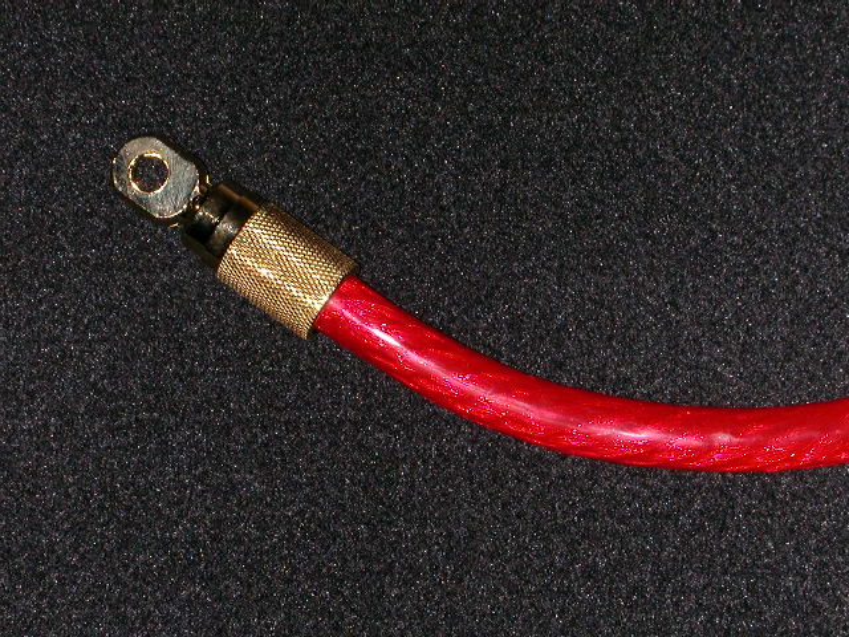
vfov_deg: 15.1
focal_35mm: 98
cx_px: 424
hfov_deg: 20.0
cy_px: 318
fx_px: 2404
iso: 200
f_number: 7.6
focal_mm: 14.9
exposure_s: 1/59.9
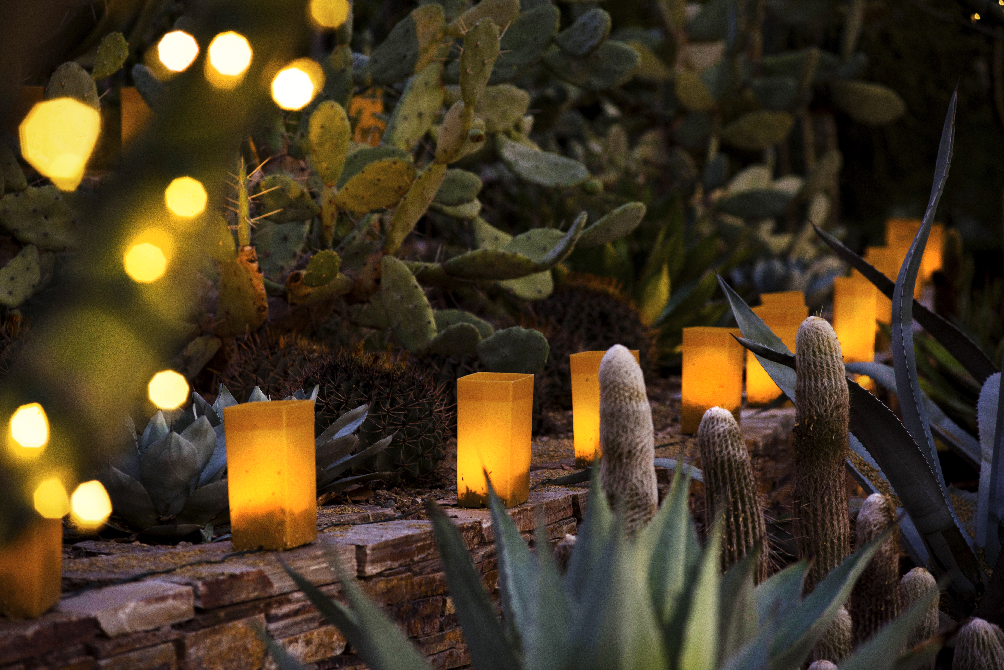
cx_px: 502
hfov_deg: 14.1
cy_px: 335
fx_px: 4045
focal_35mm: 145
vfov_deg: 9.5
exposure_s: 1/50
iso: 250
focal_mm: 145
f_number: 5
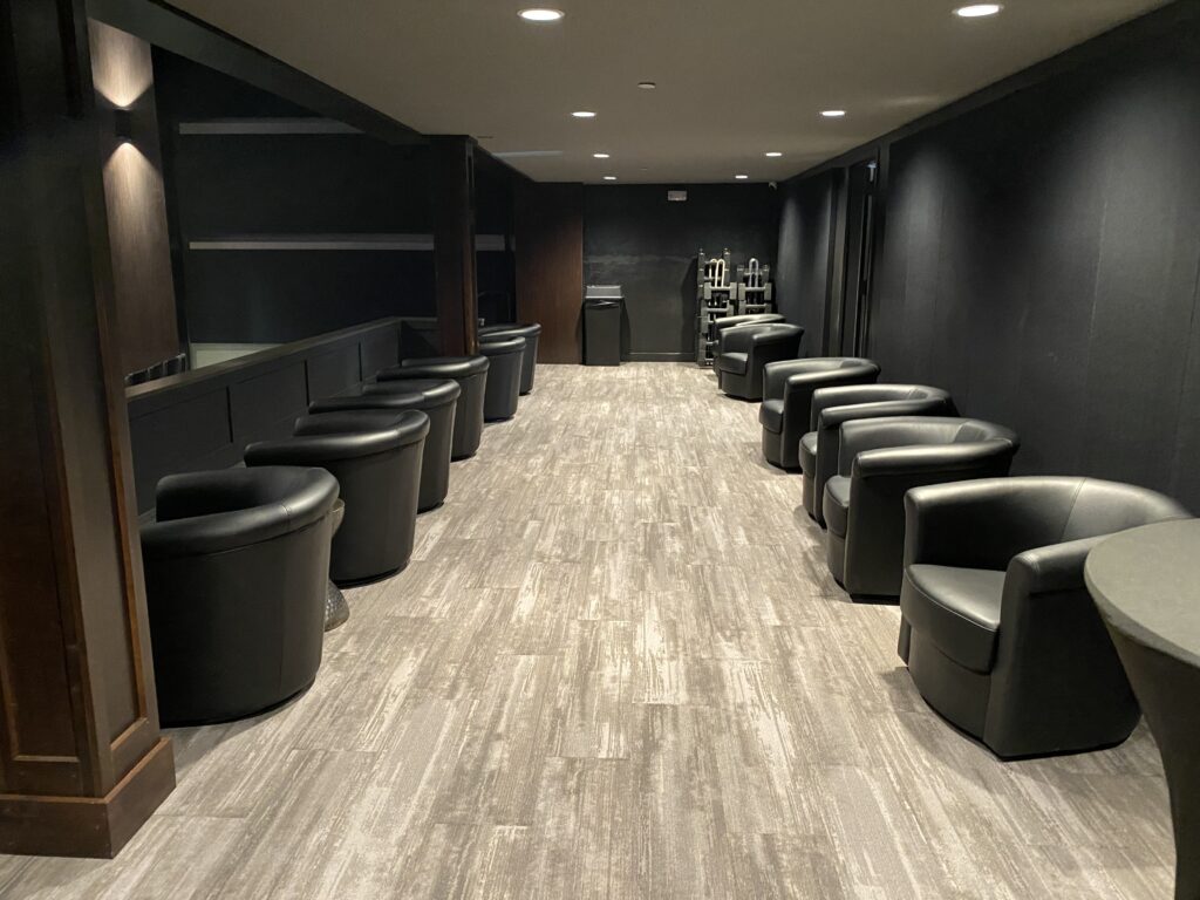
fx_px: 901
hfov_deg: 67.3
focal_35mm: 26
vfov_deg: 53.1
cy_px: 450
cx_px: 600
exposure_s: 1/30
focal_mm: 4.25
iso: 400
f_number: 1.8
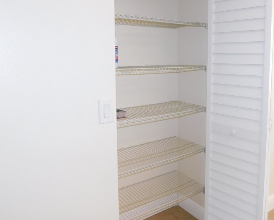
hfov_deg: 55.2
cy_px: 83
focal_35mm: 32
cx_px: 166
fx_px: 260
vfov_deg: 45.4
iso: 180
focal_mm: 4
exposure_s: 1/30
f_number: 3
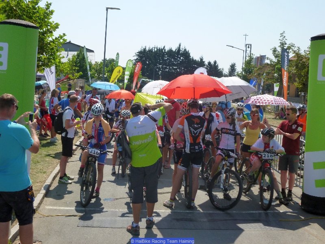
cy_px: 122
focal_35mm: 41
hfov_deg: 45.8
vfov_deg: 35.1
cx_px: 162
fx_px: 385
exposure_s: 1/800
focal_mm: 7.4
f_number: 3.8
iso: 160
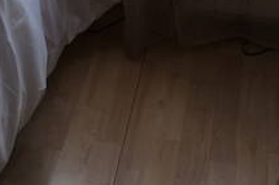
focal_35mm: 111
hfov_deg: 18.1
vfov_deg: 12.0
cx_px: 21
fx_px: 860
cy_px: -57
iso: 40
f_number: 2.2
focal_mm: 4.15
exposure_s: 1/100
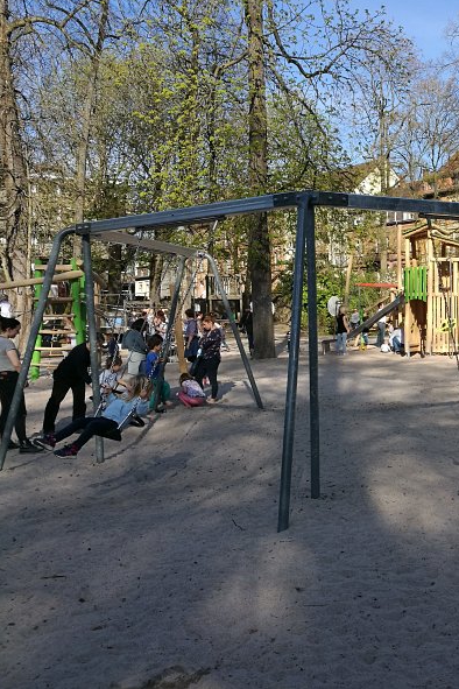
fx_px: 727
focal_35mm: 38
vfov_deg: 50.7
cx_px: 464
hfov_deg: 32.2
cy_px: 342
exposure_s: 1/589
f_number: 2.2
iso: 50
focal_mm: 4.5
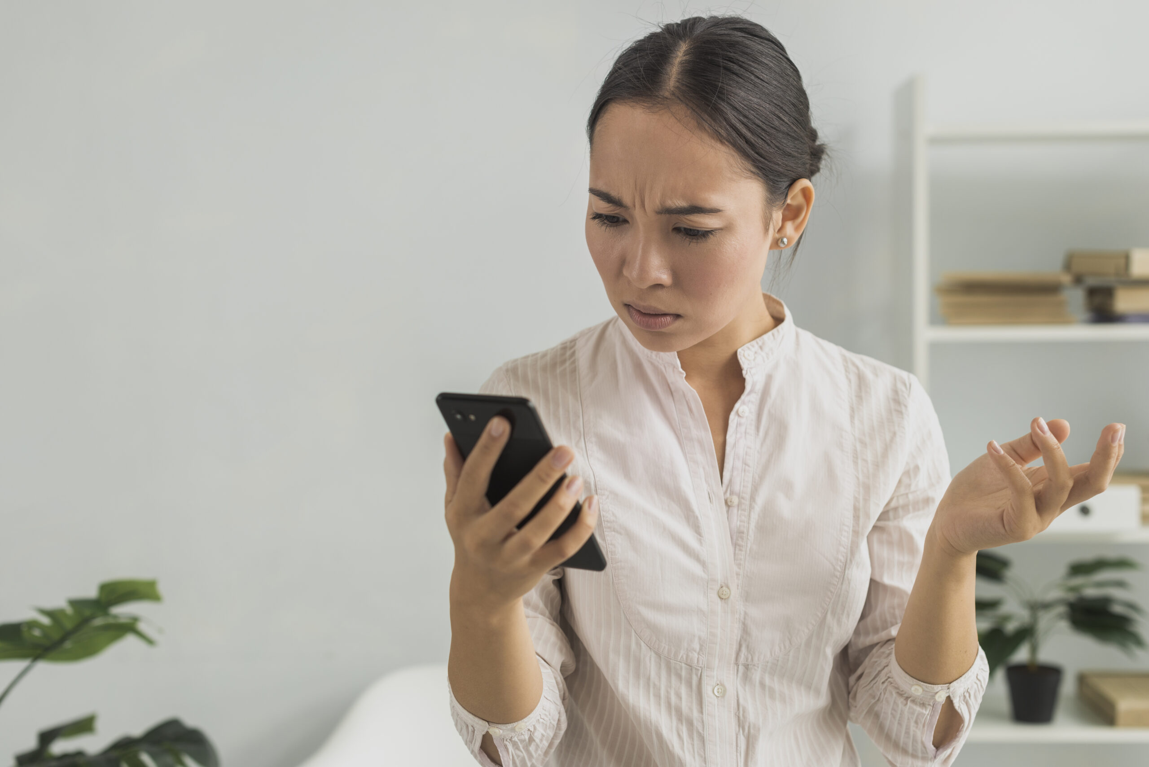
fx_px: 1596
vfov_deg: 27.0
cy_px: 384
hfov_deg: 39.6
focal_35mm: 50
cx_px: 574
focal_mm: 50
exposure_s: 1/160
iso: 250
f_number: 3.5
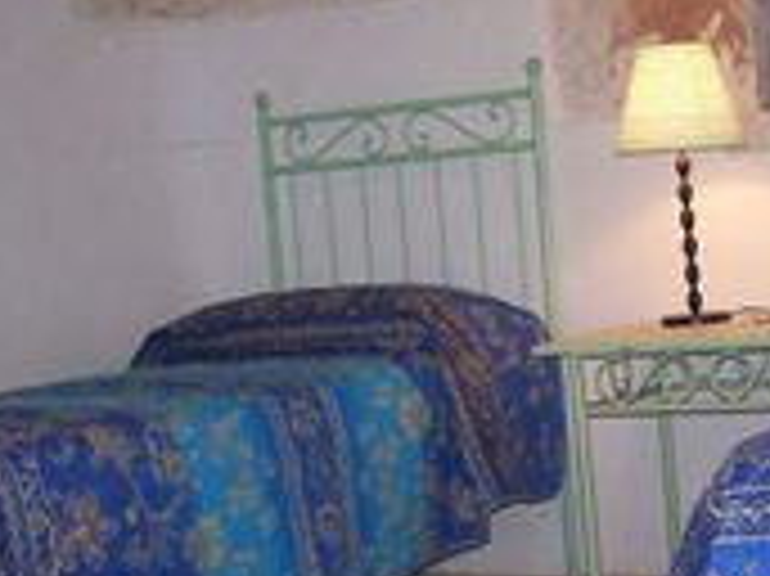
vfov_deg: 17.9
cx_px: 707
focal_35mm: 82
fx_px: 1823
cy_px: 360
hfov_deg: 23.2
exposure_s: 1/60
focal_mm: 6.3
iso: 140
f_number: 2.8
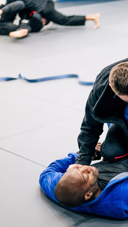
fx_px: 477
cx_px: 137
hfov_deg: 15.0
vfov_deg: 26.8
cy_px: 113
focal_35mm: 79
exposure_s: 1/200
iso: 640
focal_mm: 50
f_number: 1.8
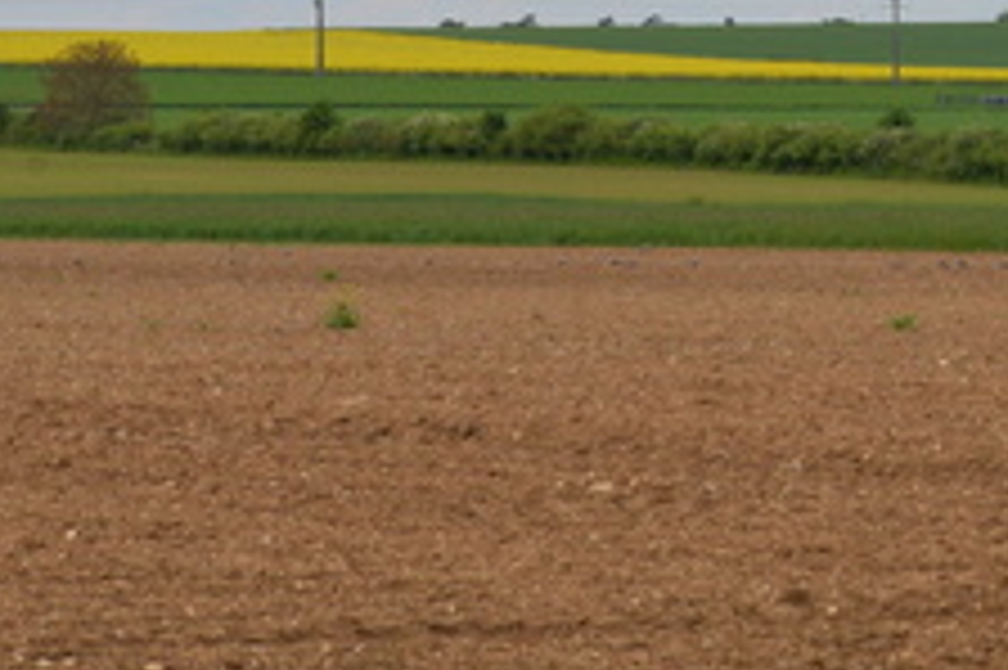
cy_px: -184
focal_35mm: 248
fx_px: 6939
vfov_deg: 5.5
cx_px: 1692
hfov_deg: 8.1
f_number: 13
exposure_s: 1/800
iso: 1000
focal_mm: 70
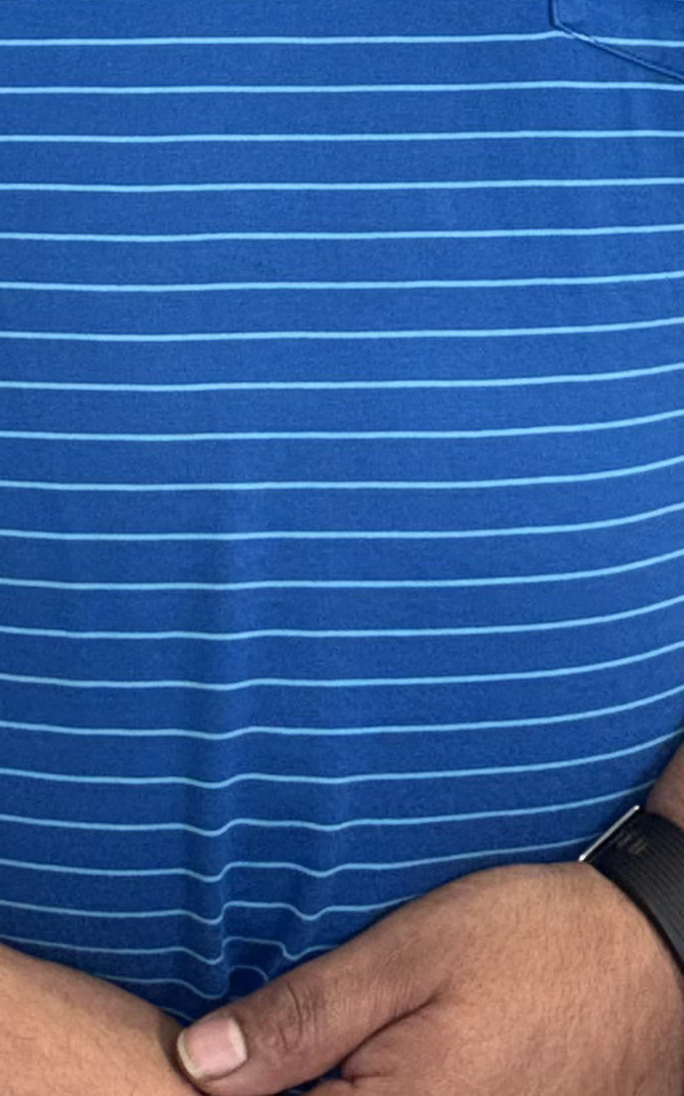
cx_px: -40
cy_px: -973
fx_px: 4029
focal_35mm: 135
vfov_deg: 13.6
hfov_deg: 9.6
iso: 64
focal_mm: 5.96
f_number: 1.6
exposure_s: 1/18
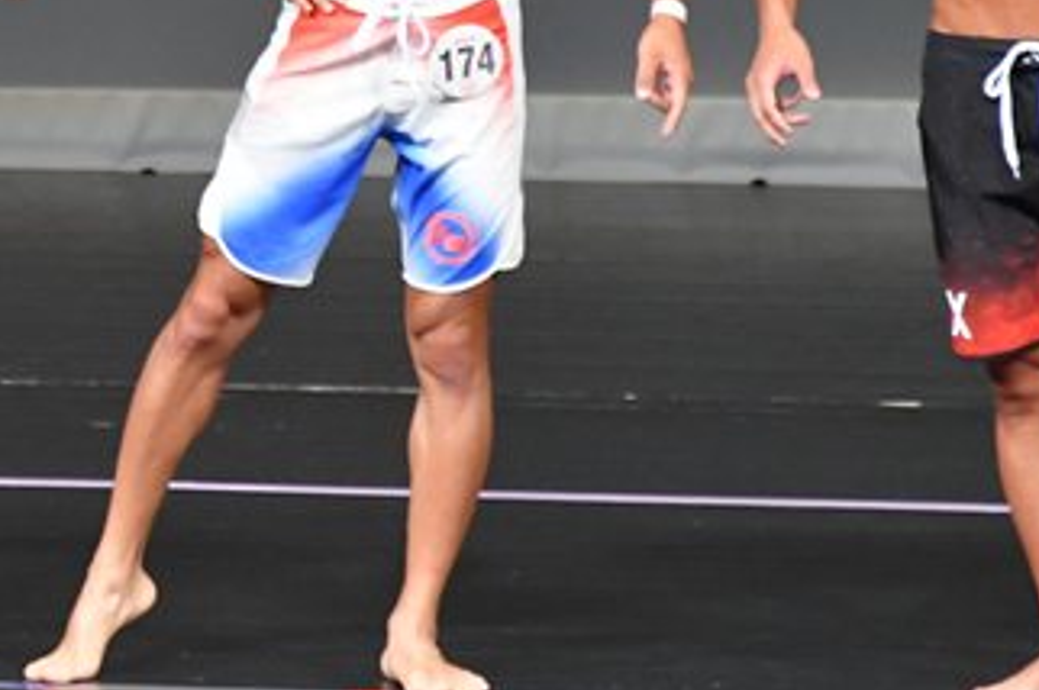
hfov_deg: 2.7
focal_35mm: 758
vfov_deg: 1.8
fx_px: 21854
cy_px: -19
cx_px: -44
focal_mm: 210
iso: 5000
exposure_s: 1/400
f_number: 5.6
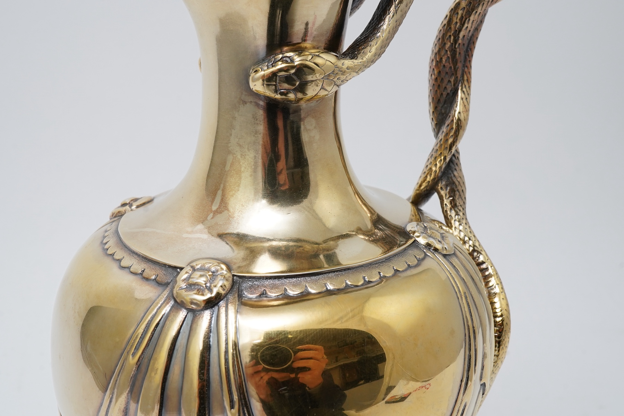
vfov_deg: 29.9
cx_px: 312
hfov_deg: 43.6
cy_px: 208
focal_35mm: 45
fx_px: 780
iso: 500
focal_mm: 30
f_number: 22
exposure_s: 1/125
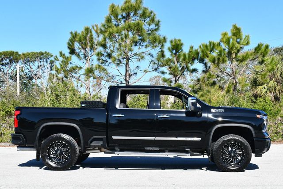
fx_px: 456
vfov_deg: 23.4
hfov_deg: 34.5
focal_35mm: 58
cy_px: 94
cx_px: 142
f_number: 8
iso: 125
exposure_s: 1/250
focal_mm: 29
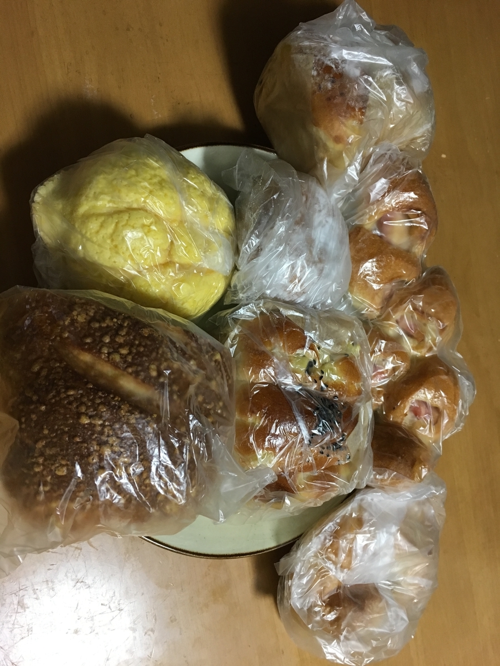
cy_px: 333
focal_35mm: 29
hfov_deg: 48.2
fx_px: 559
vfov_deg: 61.7
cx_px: 250
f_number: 2.2
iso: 125
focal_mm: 4.15
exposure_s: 1/30
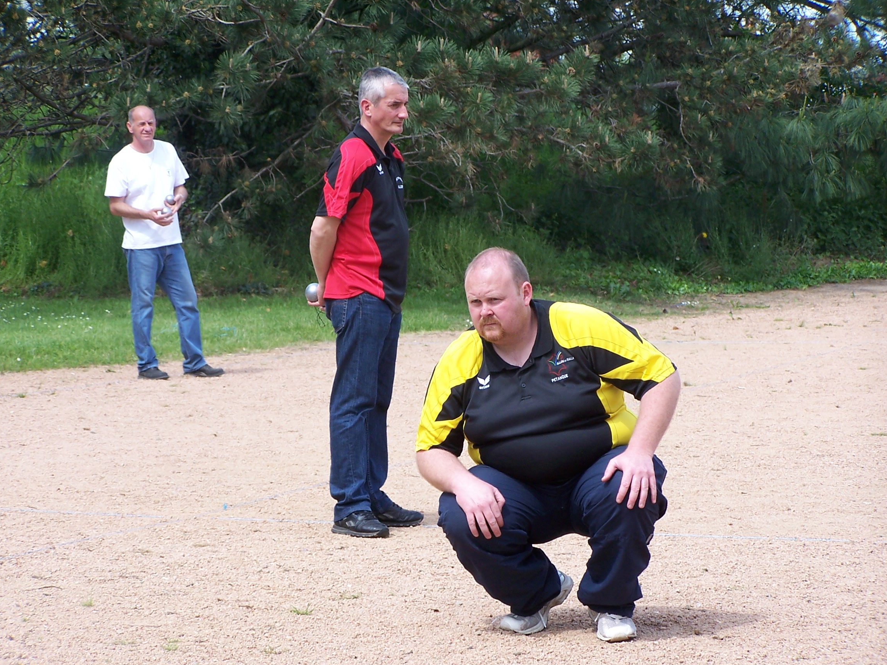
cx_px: 443
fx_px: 3587
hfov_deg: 14.1
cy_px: 333
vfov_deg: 10.6
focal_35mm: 140
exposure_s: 1/350
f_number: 3.2
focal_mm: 23.1
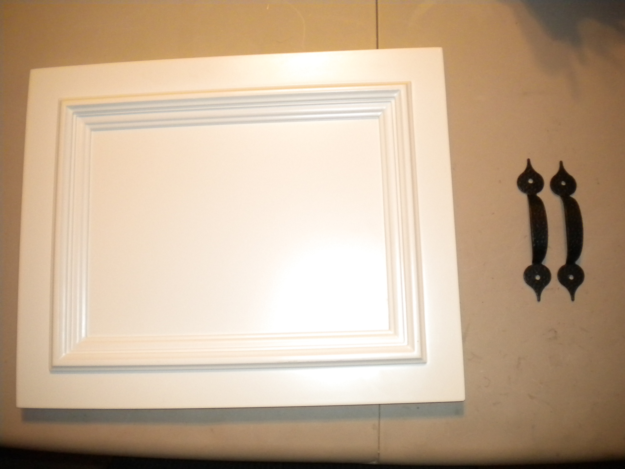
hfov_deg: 52.6
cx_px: 312
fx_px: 632
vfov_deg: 40.7
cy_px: 234
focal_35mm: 35
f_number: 3.1
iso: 400
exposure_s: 1/30
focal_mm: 6.3
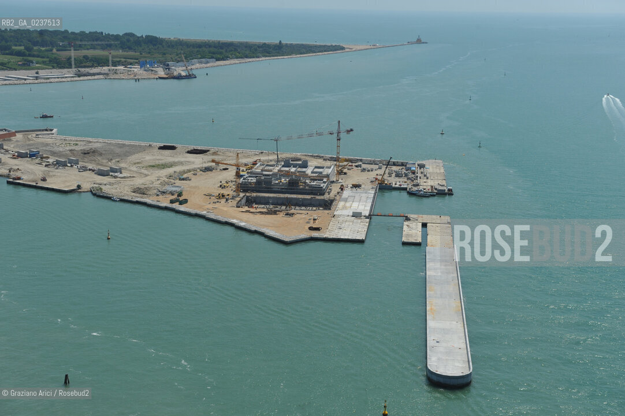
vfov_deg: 24.6
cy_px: 208
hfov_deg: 36.3
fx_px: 954
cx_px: 312
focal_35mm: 55
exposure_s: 1/2000
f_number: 7.1
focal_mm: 55
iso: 400
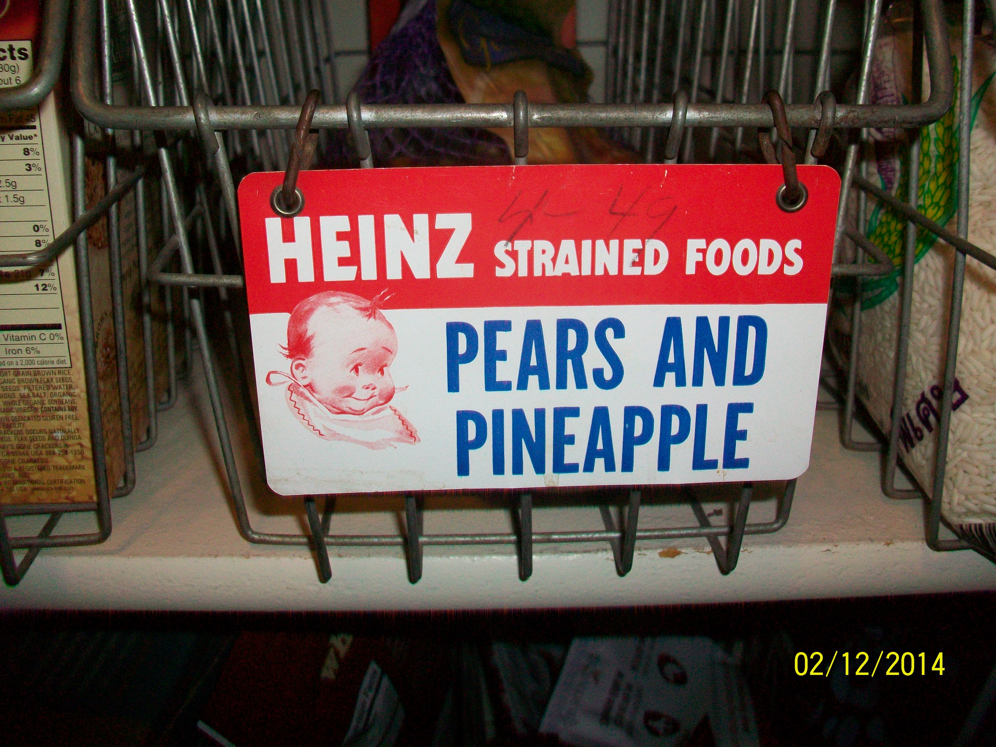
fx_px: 921
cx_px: 498
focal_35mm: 32
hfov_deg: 56.8
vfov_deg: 44.2
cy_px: 374
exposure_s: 1/60
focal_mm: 5.7
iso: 120
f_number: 2.8
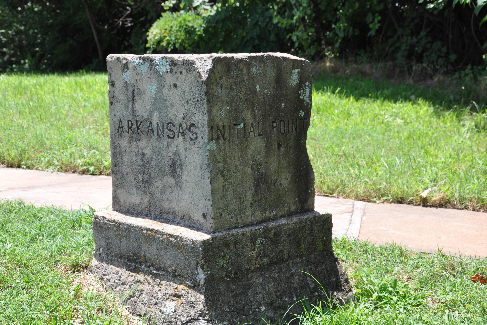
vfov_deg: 24.4
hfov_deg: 35.9
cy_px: 154
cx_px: 238
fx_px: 751
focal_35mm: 56
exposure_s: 1/250
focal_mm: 35
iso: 320
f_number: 8
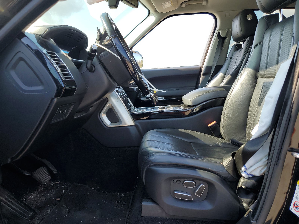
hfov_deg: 67.3
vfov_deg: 53.1
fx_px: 225
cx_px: 150
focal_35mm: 26
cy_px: 112
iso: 50
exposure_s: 1/588
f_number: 1.5
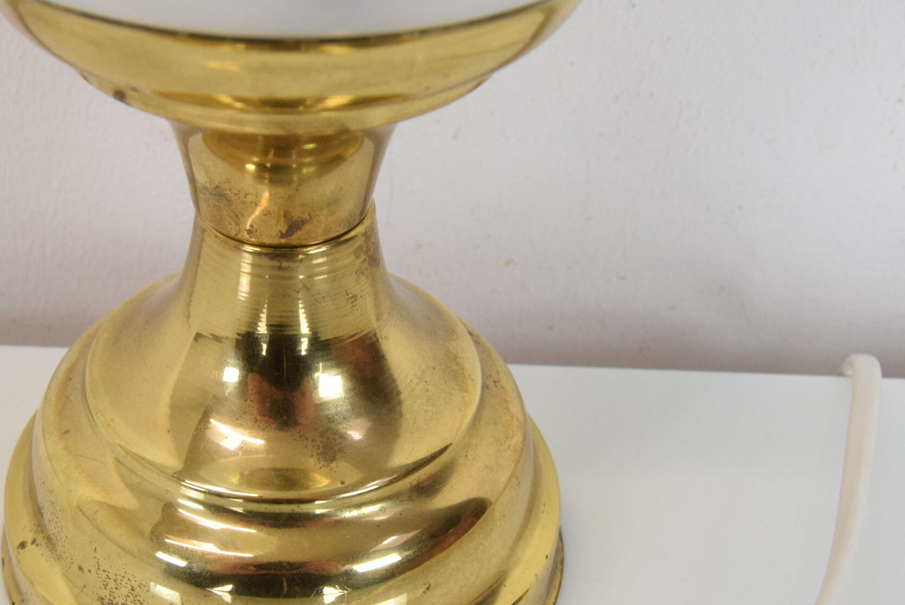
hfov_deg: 32.1
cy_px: 365
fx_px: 1557
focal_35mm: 62
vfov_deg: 22.0
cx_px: 295
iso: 1600
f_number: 7.1
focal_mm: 23
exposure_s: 1/200
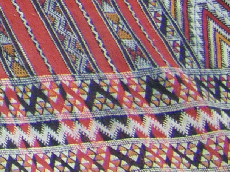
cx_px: -262
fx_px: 1355
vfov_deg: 6.9
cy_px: -213
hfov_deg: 9.0
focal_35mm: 204
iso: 250
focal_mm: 6.3
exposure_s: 1/100
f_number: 3.5
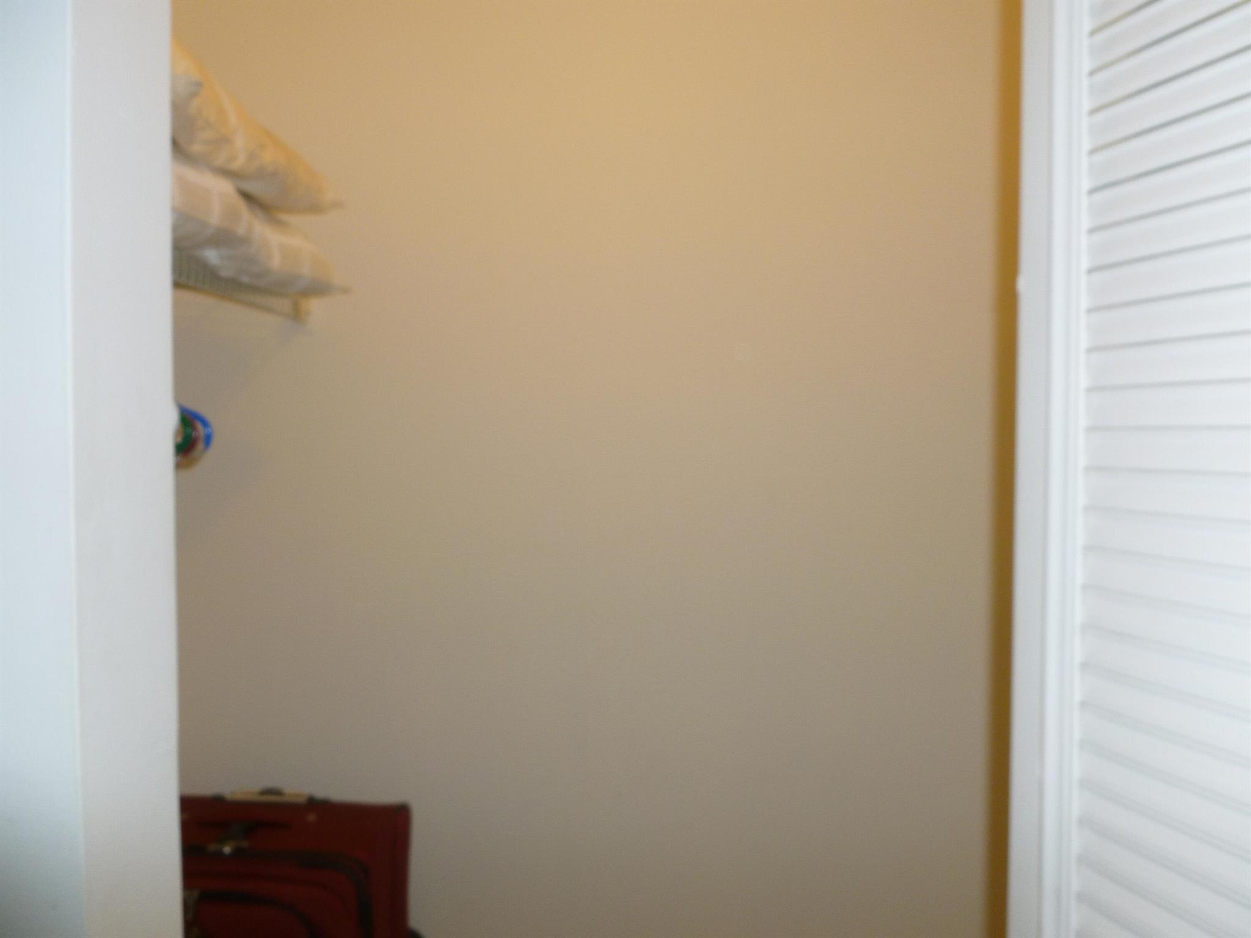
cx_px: 626
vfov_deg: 49.7
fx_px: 1012
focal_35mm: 28
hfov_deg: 63.4
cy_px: 469
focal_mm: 5
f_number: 3.3
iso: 100
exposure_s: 1/60
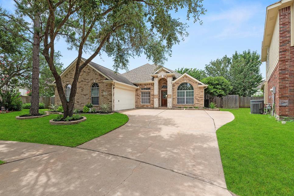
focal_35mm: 16
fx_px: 131
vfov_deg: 73.7
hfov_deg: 96.7
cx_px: 141
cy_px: 101
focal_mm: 15
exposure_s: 1/250
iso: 100
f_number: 8
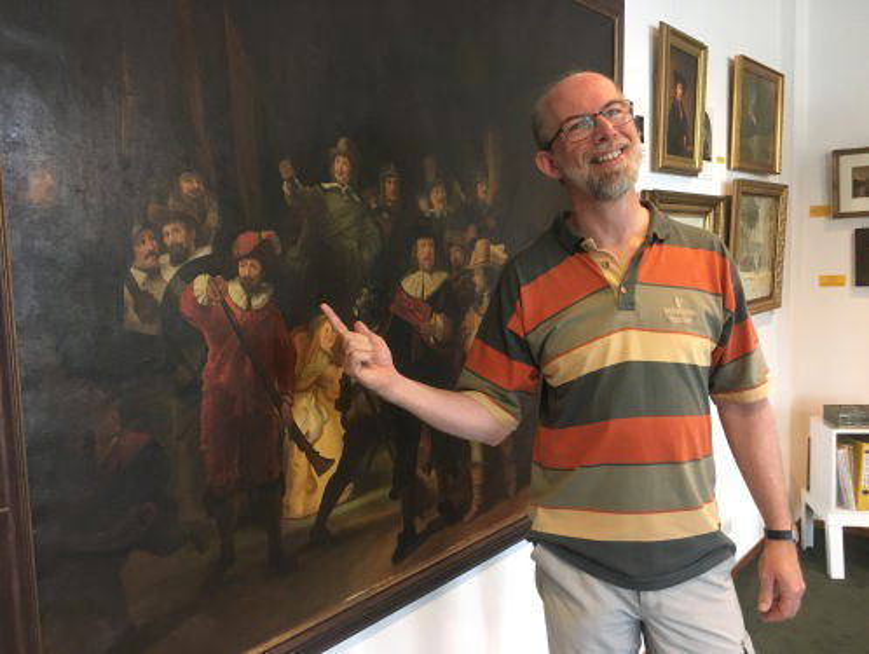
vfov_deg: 48.3
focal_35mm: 29
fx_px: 729
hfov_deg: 61.6
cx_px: 434
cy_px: 327
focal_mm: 4.15
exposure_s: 1/17
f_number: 2.2
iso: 200
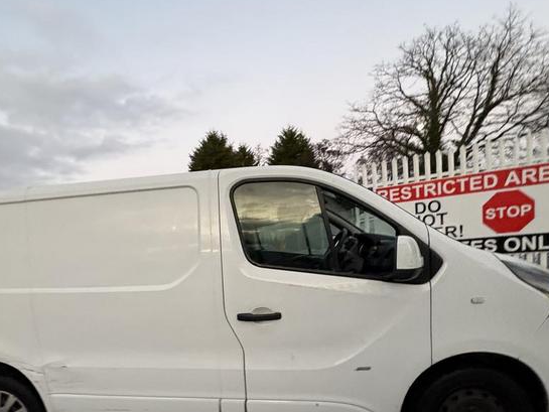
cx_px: 221
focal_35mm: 23
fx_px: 365
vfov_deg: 57.3
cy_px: 283
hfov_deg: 73.1
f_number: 2.2
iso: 500
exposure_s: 1/60
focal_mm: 2.22
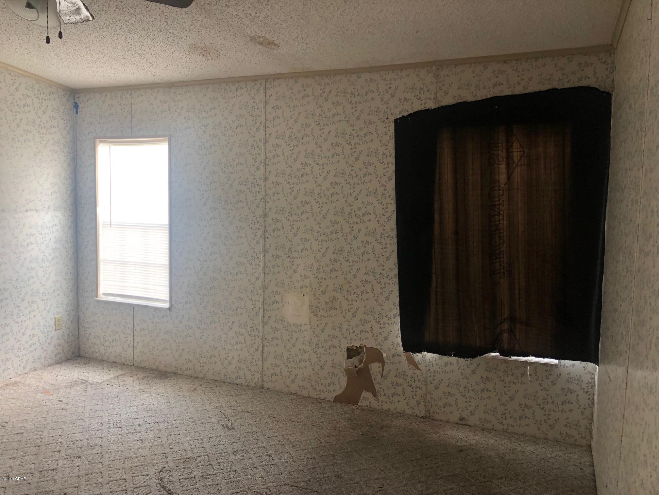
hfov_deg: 63.4
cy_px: 248
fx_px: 533
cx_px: 330
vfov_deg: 49.7
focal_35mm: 28
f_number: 1.8
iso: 100
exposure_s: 1/60
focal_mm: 3.99
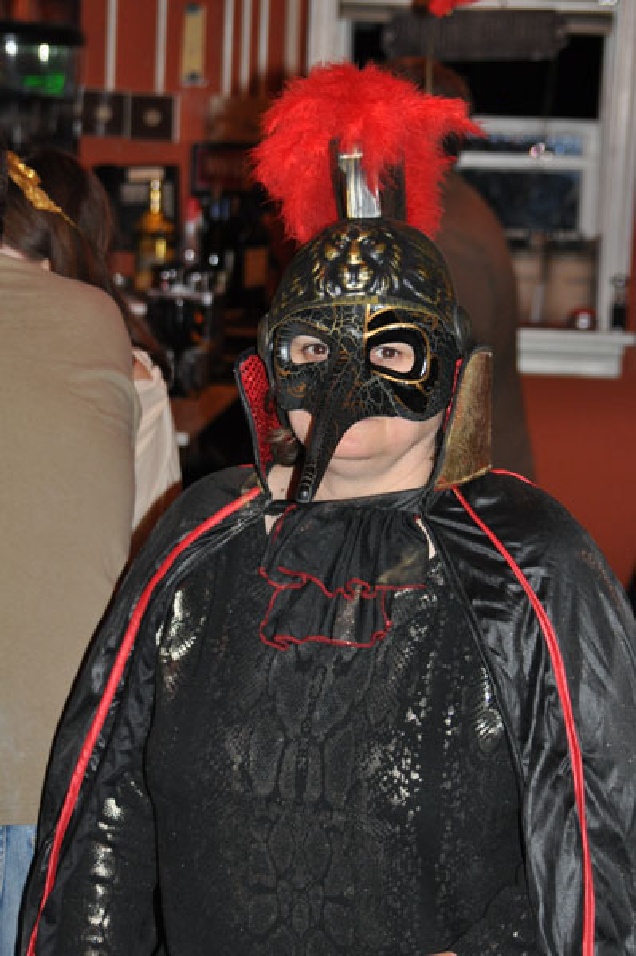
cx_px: 318
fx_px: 2787
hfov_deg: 13.0
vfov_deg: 19.5
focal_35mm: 105
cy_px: 478
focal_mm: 70
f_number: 5
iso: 800
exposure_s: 1/60
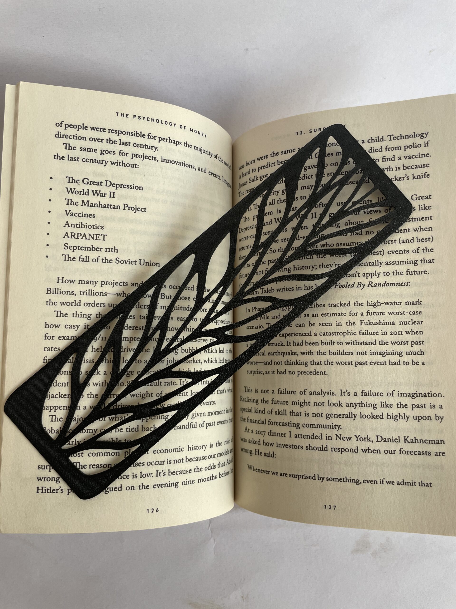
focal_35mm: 26
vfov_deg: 67.3
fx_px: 457
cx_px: 228
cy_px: 304
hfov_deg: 53.1
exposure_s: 1/121
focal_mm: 4.2
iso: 64
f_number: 1.6
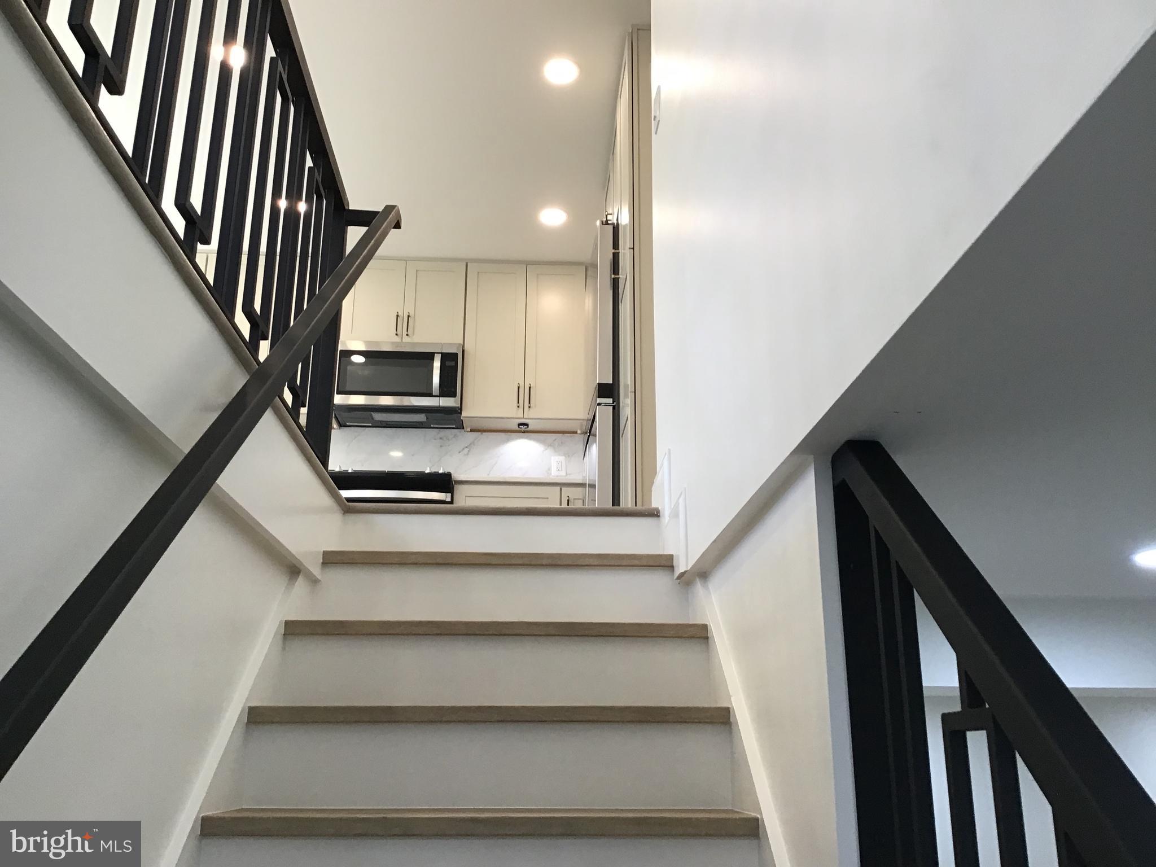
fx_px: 1035
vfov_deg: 45.4
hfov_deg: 58.4
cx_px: 578
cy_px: 434
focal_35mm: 31
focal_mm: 3.3
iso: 25
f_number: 2.4
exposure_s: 1/30
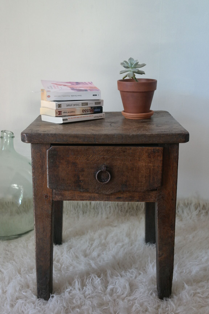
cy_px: 157
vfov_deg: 40.3
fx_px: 427
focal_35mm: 49
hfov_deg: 27.5
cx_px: 104
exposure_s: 1/60
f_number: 4.5
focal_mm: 32
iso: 1600
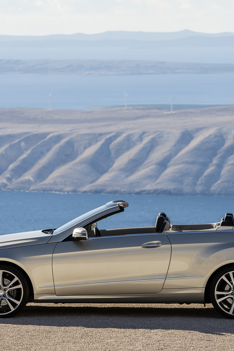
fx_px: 2711
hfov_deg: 4.9
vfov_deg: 7.4
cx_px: 136
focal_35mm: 278
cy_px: 175
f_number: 8
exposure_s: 1/200
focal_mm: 185
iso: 100
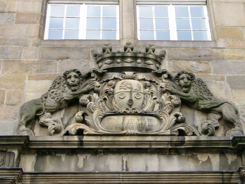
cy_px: 92
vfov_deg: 22.9
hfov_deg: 30.3
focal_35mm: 64
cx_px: 122
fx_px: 453
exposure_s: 1/83.4
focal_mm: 13.35
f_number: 2.8
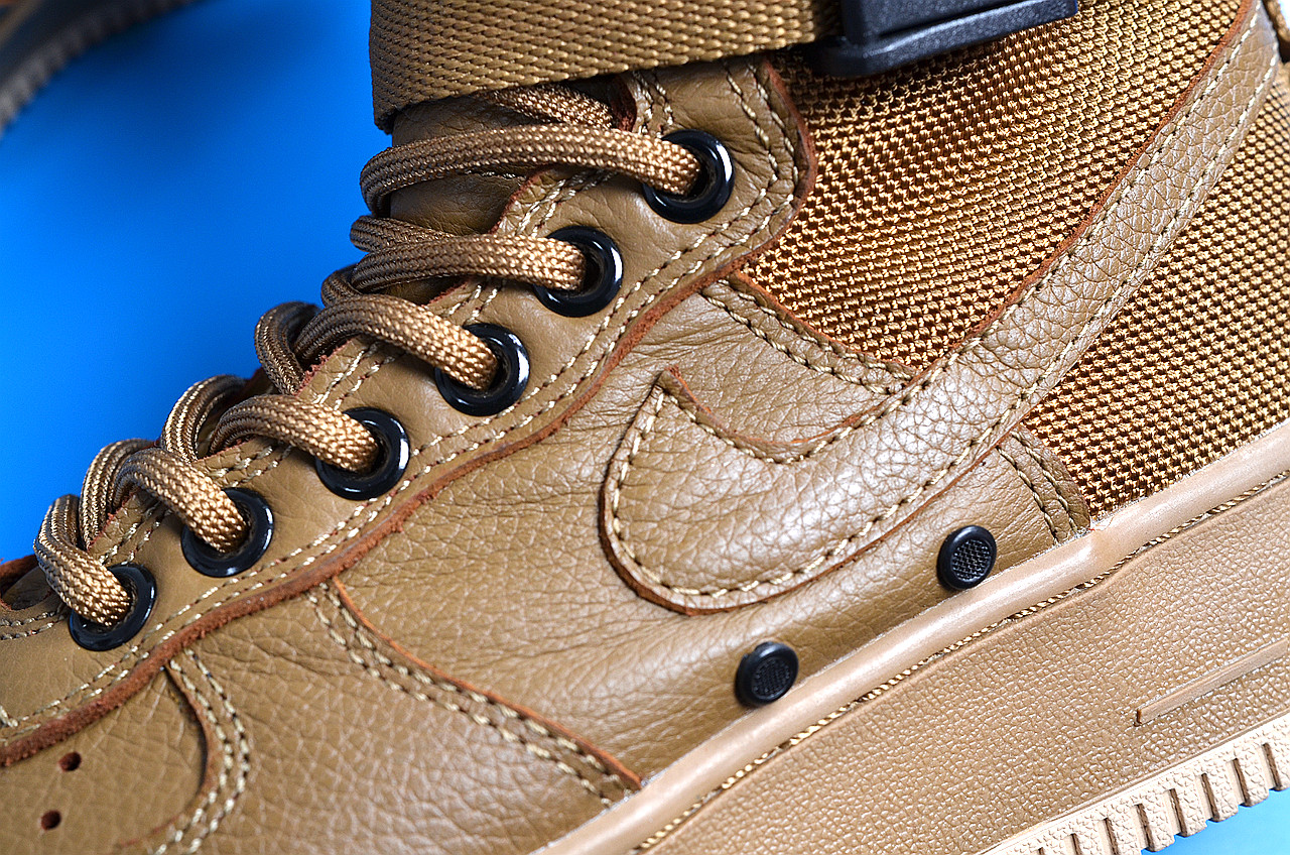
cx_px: 645
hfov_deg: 37.9
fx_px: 1877
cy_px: 428
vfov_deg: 25.6
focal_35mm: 52
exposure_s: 1/100
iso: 250
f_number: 7.1
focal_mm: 35
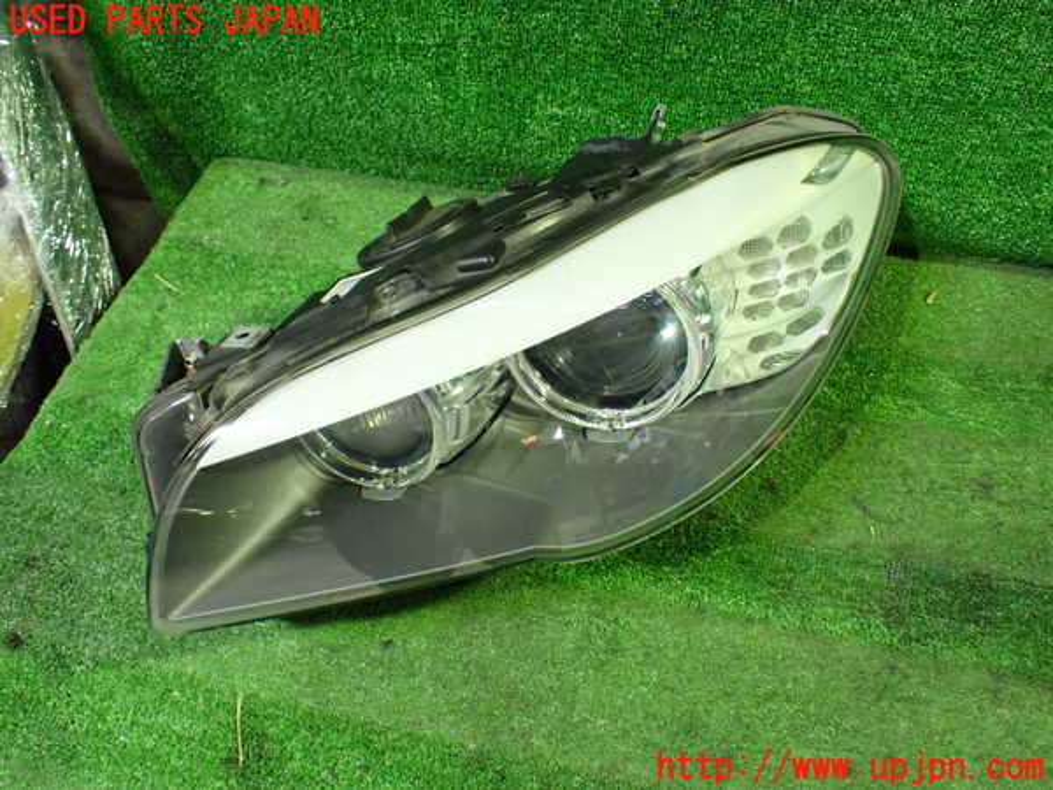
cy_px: 395
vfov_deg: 46.8
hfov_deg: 60.0
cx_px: 526
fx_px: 913
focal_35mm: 30
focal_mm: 5.4
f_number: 2.3
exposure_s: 1/50
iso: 800
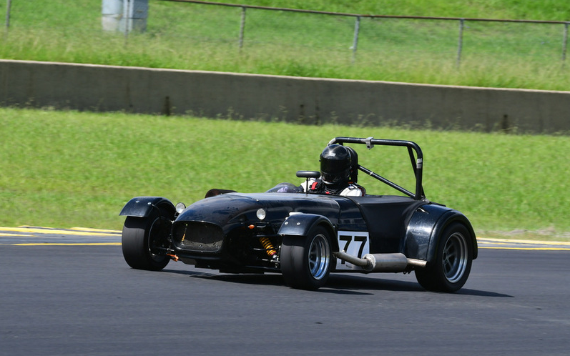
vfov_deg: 3.1
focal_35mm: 430
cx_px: 285
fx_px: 6679
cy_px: 171
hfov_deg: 4.9
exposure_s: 1/640
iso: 500
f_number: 11
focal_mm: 280
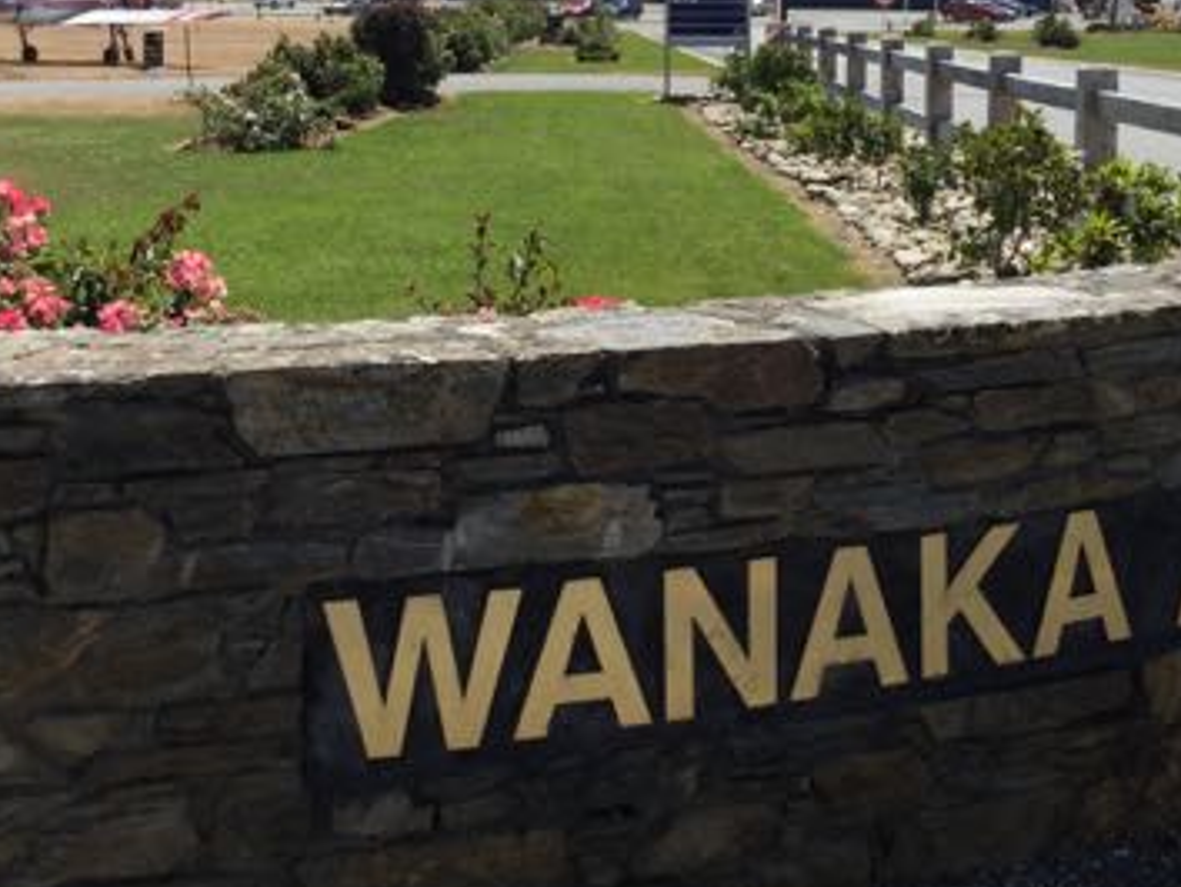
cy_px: 137
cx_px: 601
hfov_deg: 34.3
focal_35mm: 56
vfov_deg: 25.5
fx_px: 1912
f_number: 2.4
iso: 25
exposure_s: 1/1381
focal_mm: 3.3
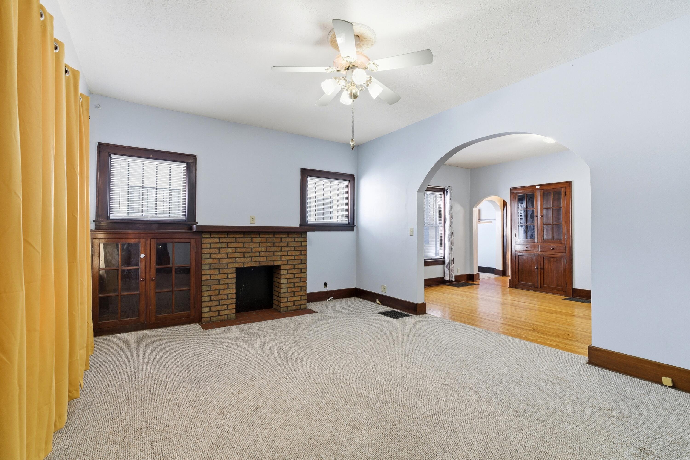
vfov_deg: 73.7
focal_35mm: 16
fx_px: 307
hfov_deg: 96.8
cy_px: 230
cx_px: 345
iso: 500
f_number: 9
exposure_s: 1/30
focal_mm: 16
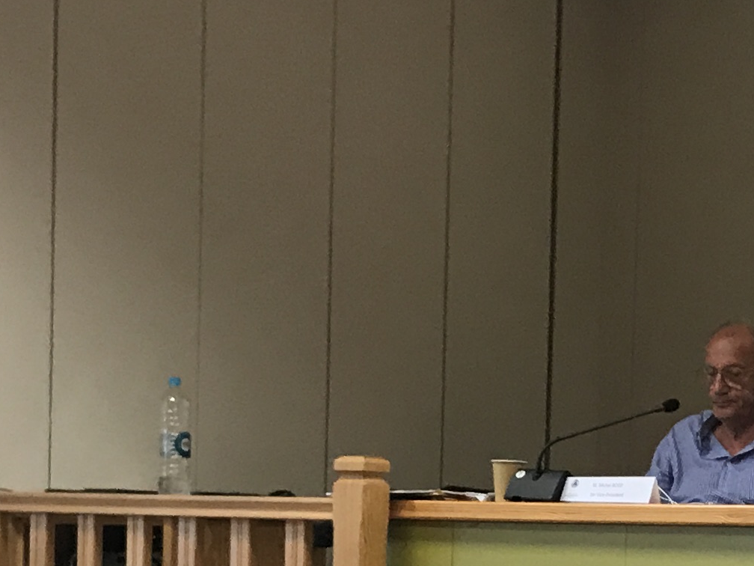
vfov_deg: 12.9
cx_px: 566
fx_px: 2440
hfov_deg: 17.5
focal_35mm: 112
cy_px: 673
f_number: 1.8
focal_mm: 3.99
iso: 40
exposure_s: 1/33
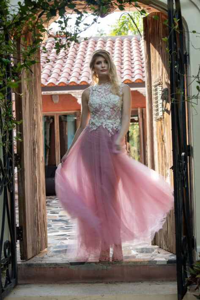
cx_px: 100
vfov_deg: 28.8
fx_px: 584
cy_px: 150
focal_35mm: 70
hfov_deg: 19.4
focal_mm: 70
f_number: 6.3
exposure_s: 1/60
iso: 160
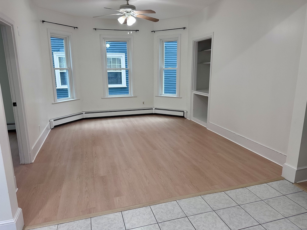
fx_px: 213
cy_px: 115
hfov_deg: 71.6
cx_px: 154
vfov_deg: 56.8
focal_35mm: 24
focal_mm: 6.86
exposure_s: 1/60
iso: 125
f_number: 1.78
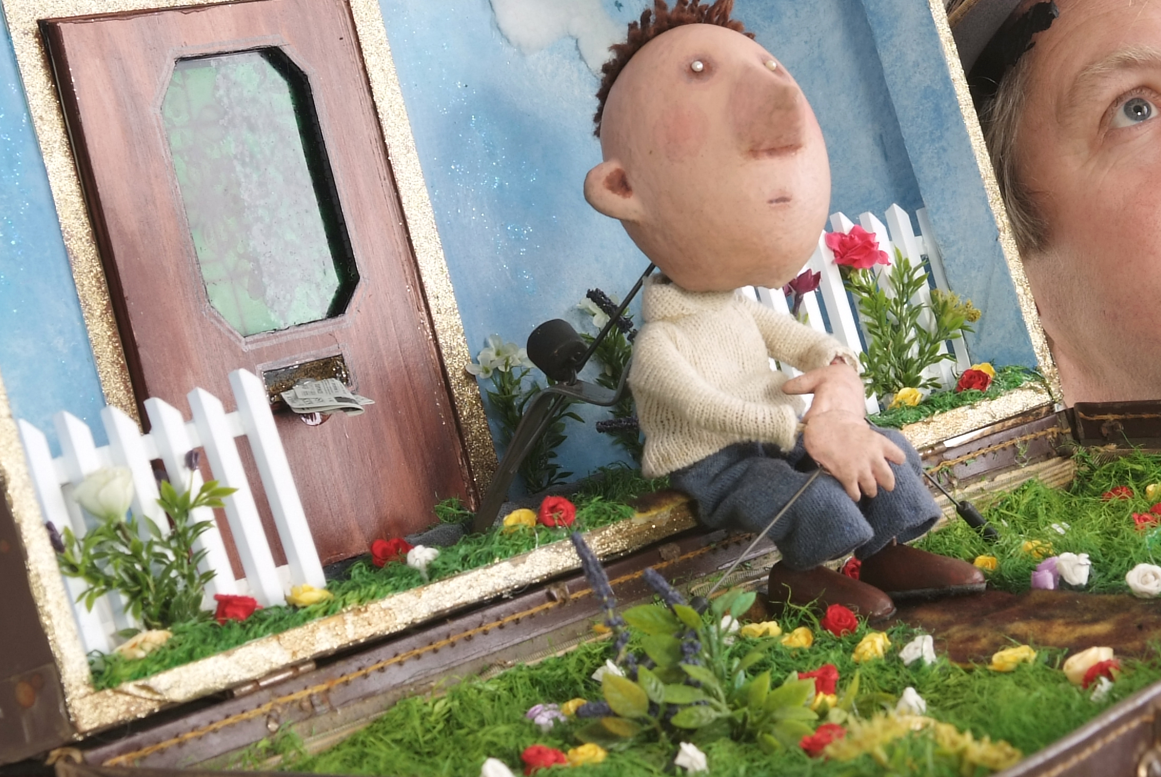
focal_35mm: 110
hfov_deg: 18.5
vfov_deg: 12.5
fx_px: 3552
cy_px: 296
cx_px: 809
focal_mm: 38
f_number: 8
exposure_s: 1/250
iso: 100
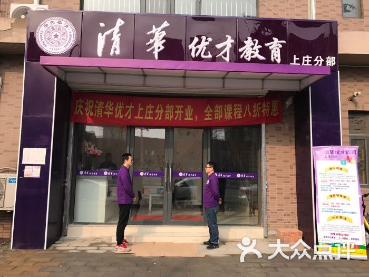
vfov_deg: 49.7
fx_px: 298
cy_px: 138
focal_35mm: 28
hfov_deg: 63.4
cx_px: 184
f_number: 1.8
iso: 20
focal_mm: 3.99
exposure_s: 1/840
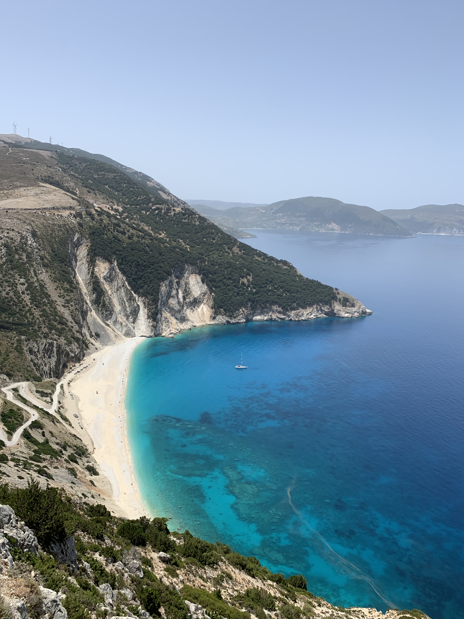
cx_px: 237
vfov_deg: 65.3
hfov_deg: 51.3
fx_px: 483
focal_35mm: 27
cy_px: 316
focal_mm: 4.25
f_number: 1.8
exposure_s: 1/2833
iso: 25
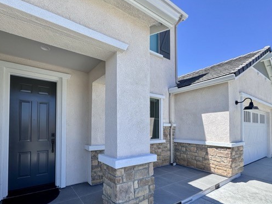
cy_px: 125
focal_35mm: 18
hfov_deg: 87.3
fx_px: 141
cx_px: 119
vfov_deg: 70.6
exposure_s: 1/840
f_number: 2.2
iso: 40
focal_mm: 2.22
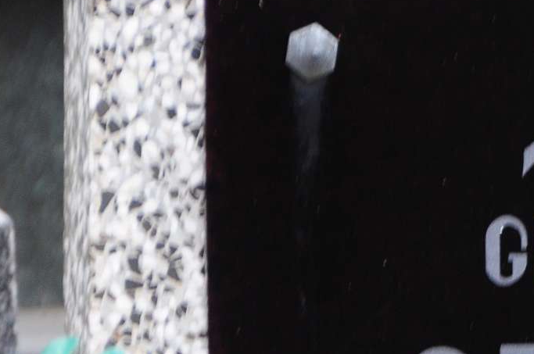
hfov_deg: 2.6
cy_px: 432
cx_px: 720
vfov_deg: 1.7
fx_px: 11862
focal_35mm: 801
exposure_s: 1/100
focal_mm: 170
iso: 500
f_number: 7.1
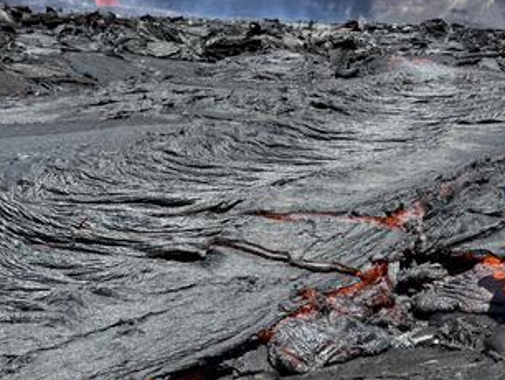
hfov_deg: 40.4
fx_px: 686
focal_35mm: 47
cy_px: 192
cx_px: 276
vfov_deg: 30.9
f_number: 1.78
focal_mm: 6.76
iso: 80
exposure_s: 1/2710
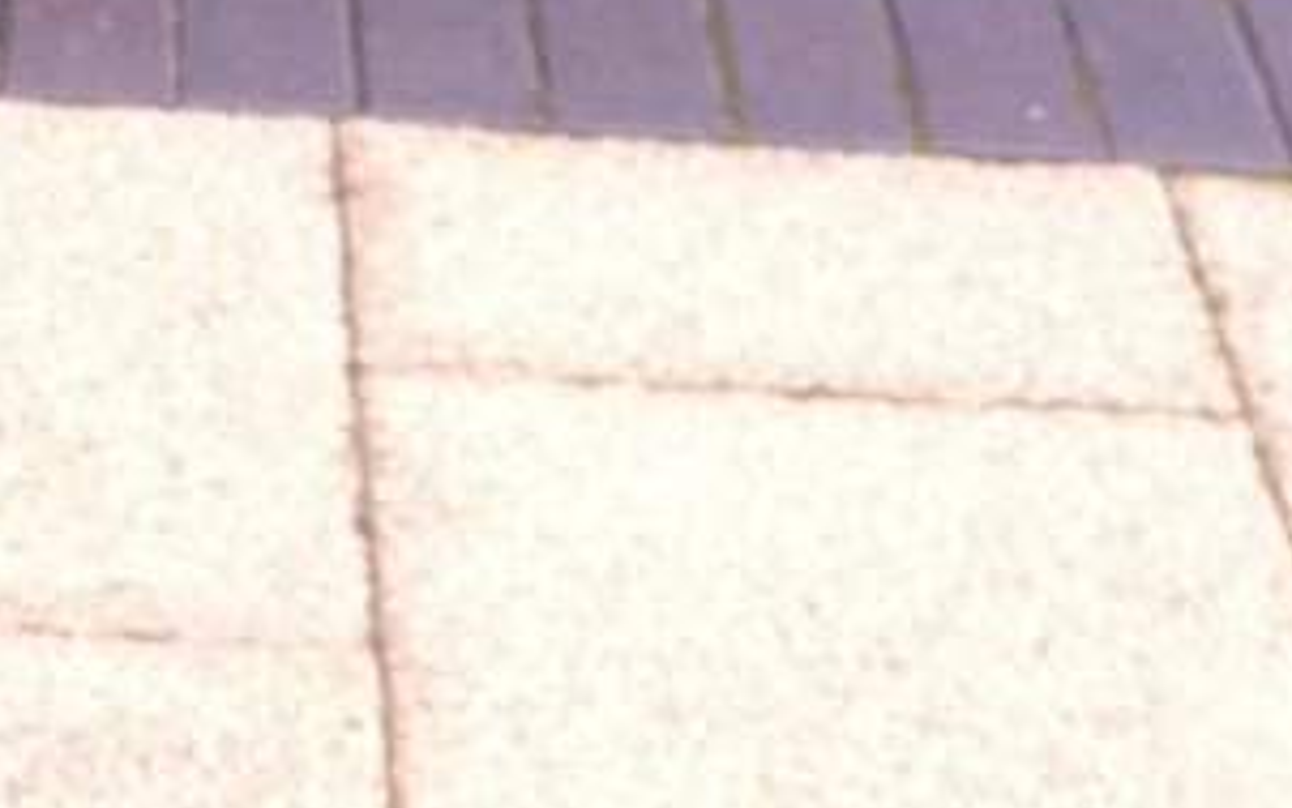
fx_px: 5601
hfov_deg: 13.0
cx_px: 39
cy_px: -1449
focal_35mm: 159
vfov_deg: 7.4
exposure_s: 1/397
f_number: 2.8
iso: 80
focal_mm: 3.85
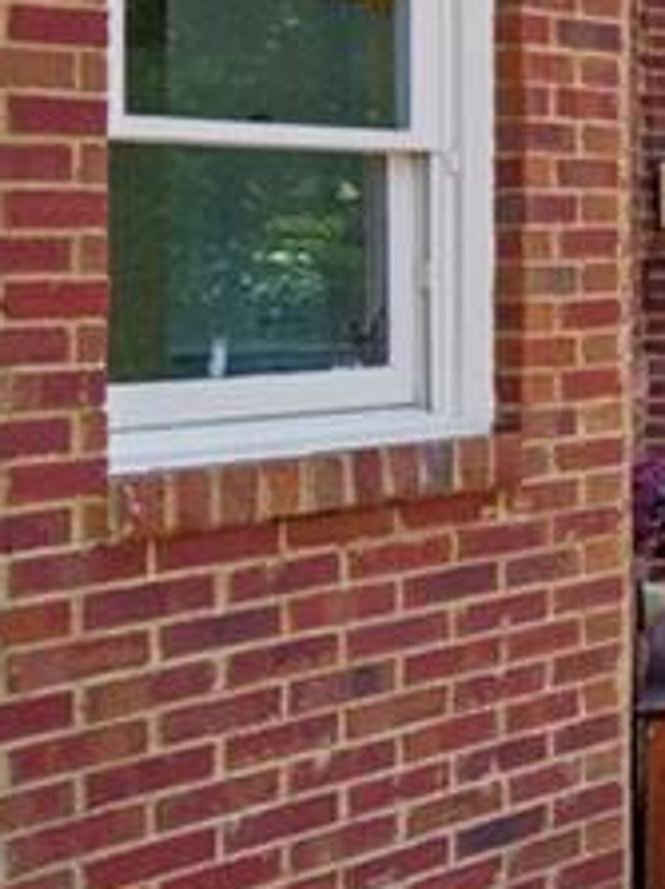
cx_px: 1764
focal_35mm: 75
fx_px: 1923
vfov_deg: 25.8
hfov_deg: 12.8
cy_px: 263
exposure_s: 1/320
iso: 1250
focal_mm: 17
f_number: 6.3
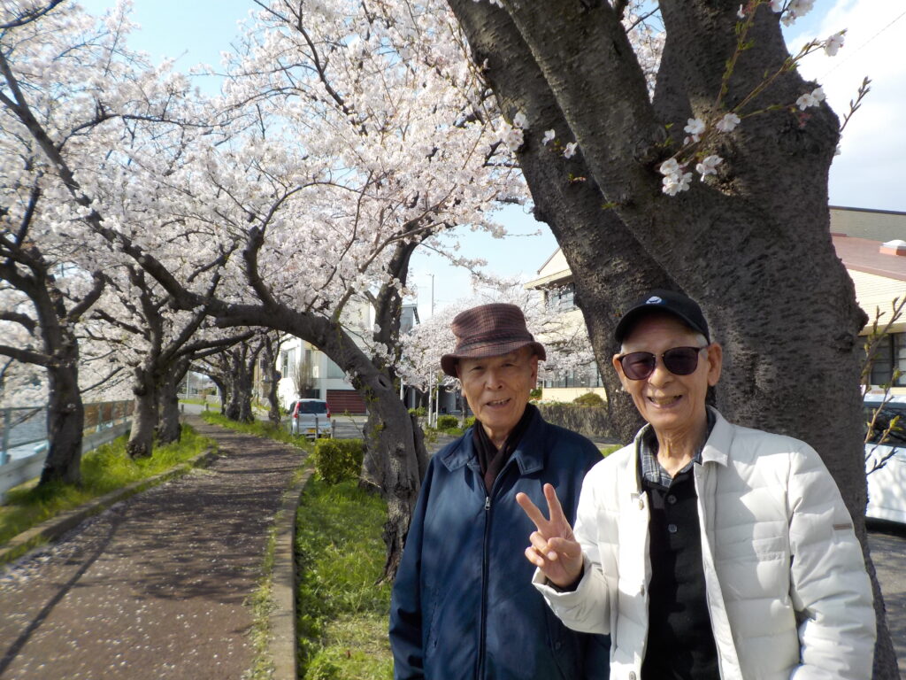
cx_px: 453
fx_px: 785
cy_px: 340
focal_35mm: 30
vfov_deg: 46.8
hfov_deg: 60.0
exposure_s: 1/1000
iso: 125
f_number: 3.3
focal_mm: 4.1
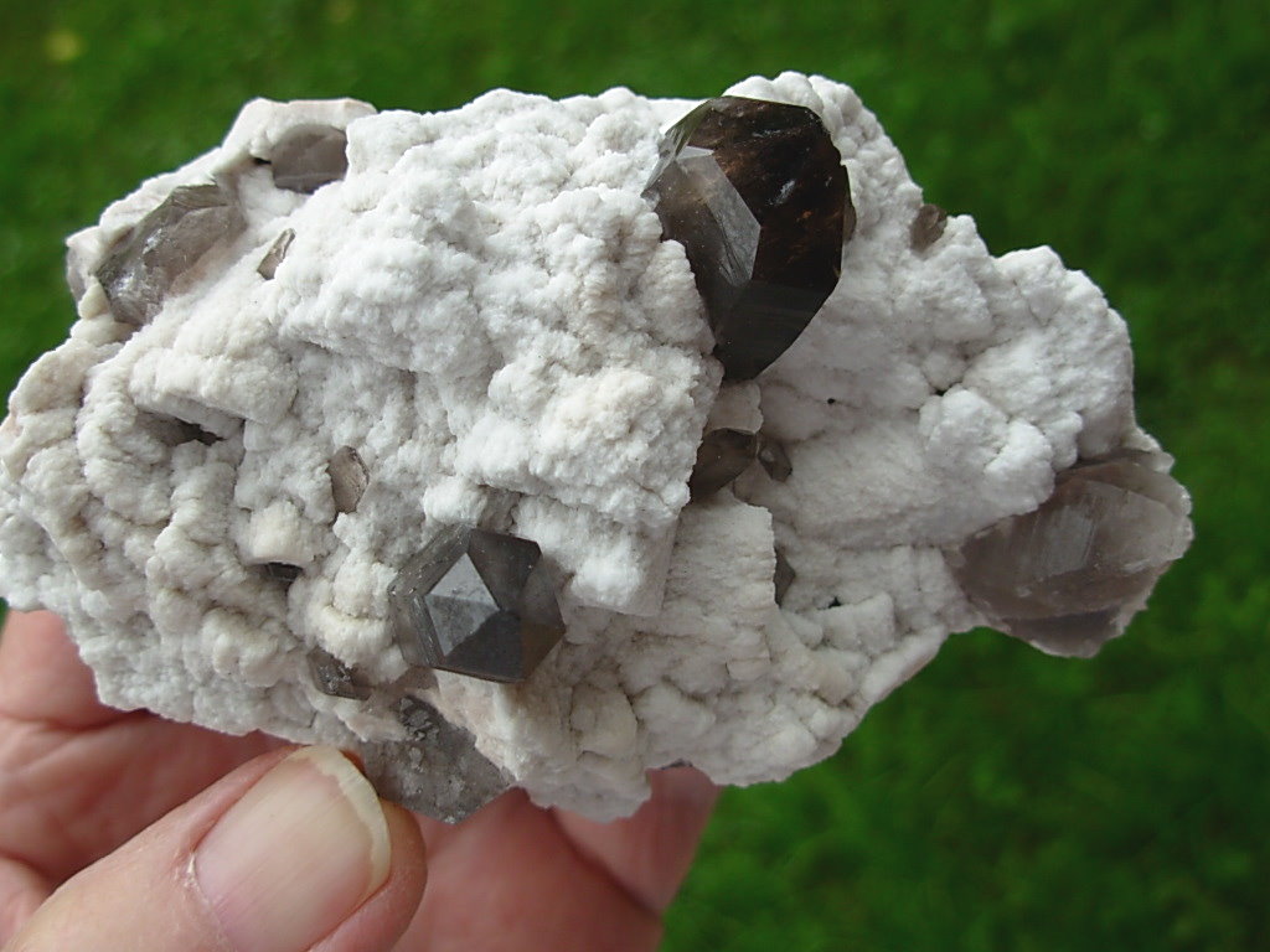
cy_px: 476
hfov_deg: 49.0
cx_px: 635
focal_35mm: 38
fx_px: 1394
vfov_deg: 37.7
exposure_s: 1/148
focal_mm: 6.3
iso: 50
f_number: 2.9
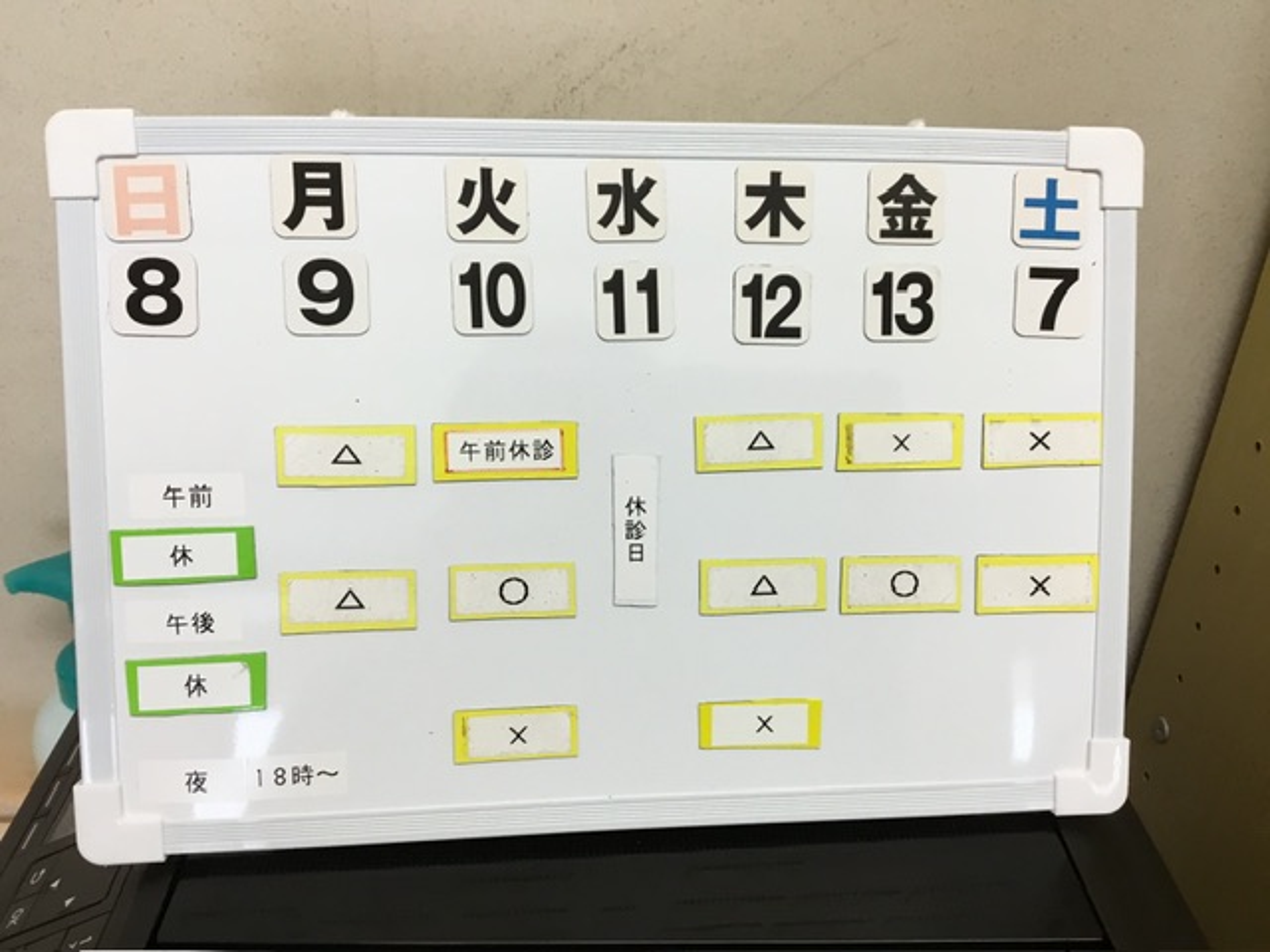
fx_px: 1137
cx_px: 635
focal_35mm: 31
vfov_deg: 45.4
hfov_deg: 58.4
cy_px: 476
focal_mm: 3.3
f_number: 2.4
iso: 25
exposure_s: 1/30
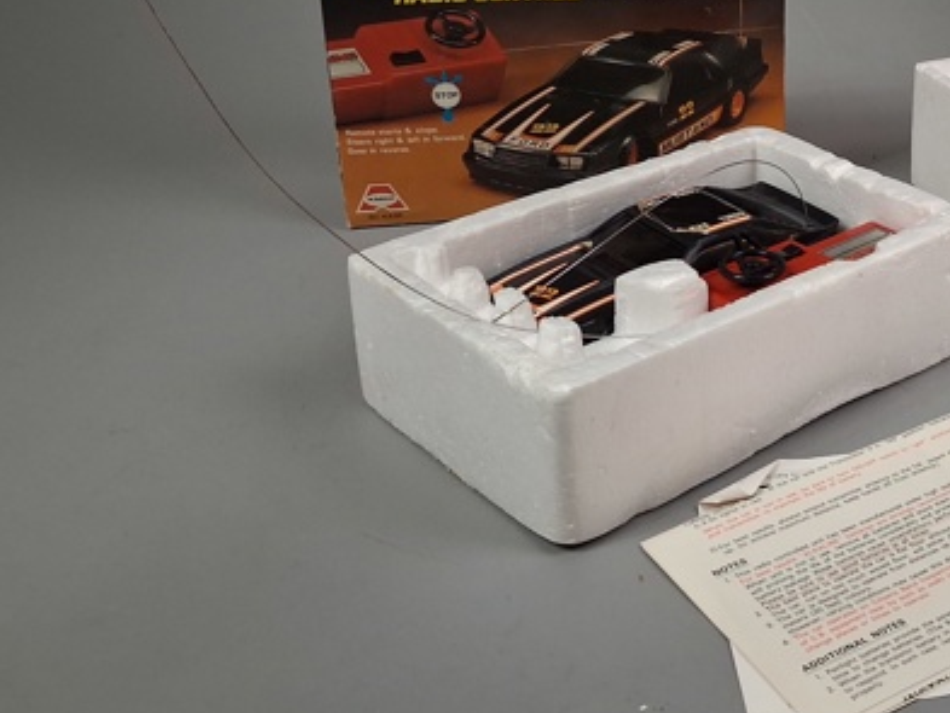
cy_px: 150
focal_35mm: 55
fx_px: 1510
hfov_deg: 33.0
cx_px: 863
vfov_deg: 26.1
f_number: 1.8
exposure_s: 1/100
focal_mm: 4
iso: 320
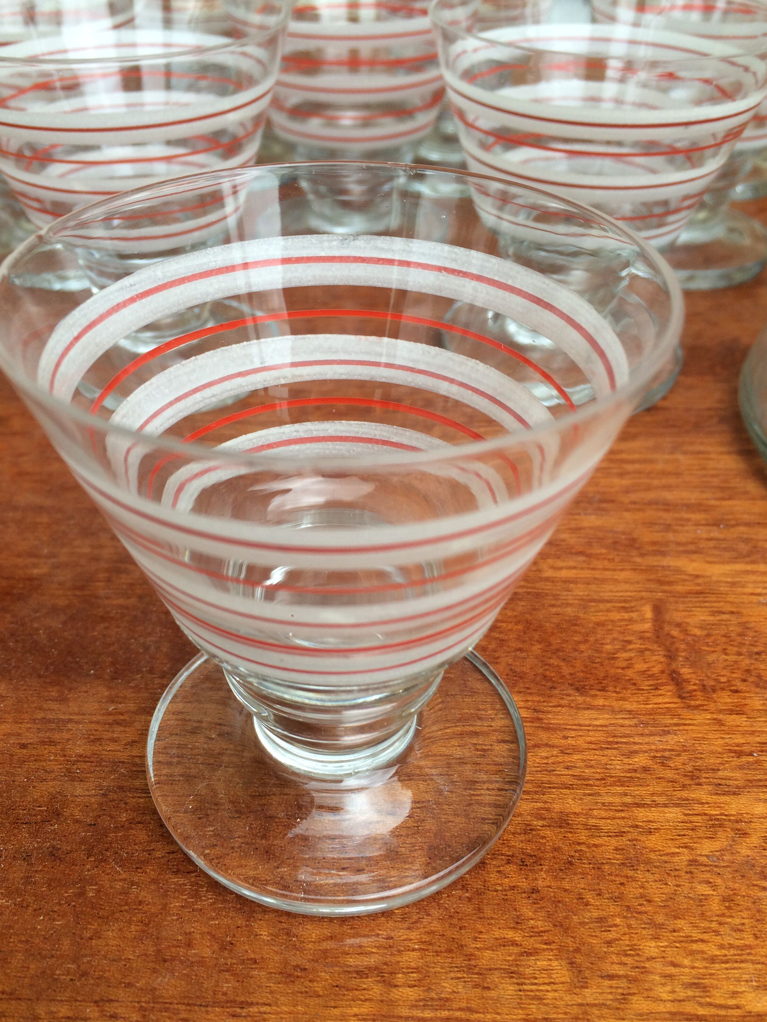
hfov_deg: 44.1
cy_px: 550
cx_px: 347
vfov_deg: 56.7
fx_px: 945
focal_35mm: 32
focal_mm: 4.15
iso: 32
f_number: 2.2
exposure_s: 1/100
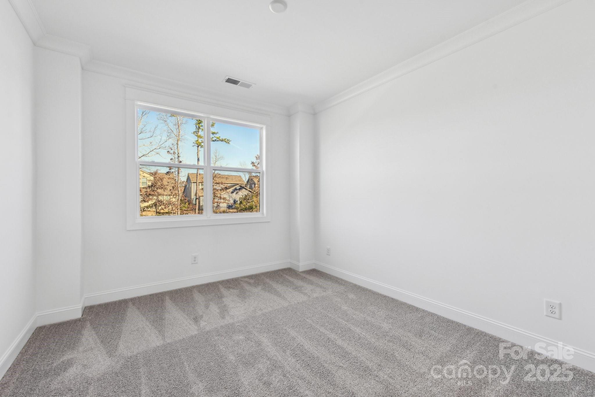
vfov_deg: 77.4
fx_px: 248
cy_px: 198
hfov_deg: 100.4
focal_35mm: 15
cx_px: 298
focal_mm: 15
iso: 200
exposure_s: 1/30
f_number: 8
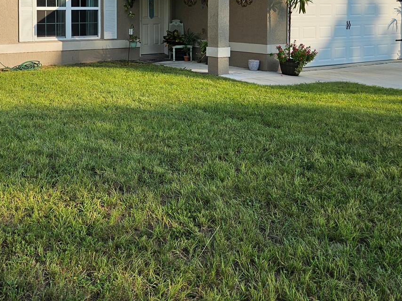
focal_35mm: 43
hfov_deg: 42.0
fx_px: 499
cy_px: 20
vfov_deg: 31.7
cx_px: 83
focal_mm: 5.4
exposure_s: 1/1844
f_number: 1.8
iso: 25
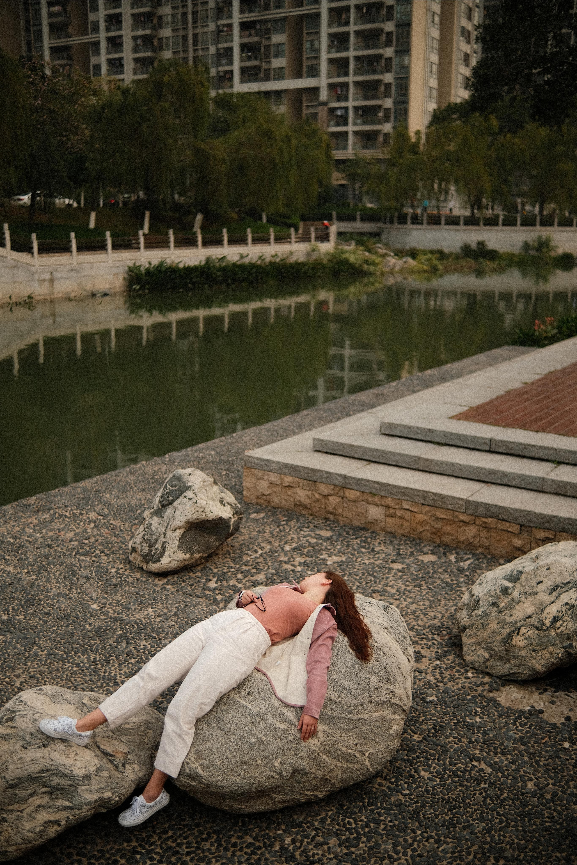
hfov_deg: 37.9
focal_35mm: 35
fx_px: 841
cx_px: 288
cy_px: 432
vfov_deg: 54.4
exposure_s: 1/2500
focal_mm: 23
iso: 160
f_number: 1.4
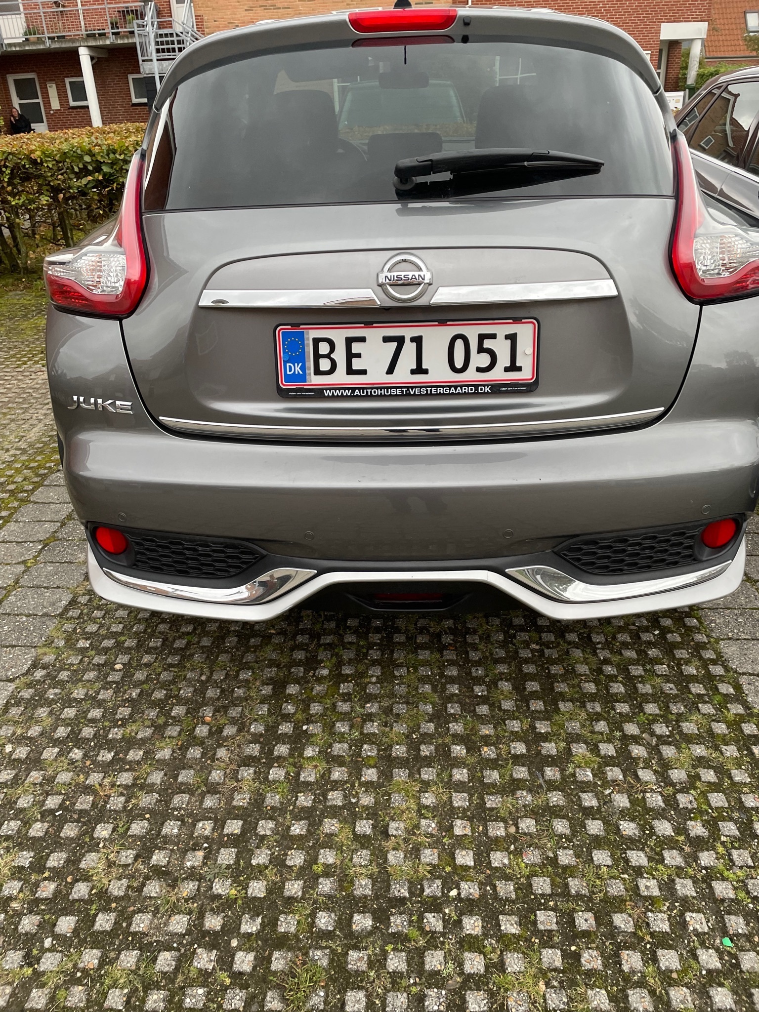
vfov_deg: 67.3
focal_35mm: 26
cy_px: 506
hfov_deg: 53.0
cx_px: 380
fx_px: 760
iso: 100
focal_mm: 4.2
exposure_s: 1/121
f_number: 1.6
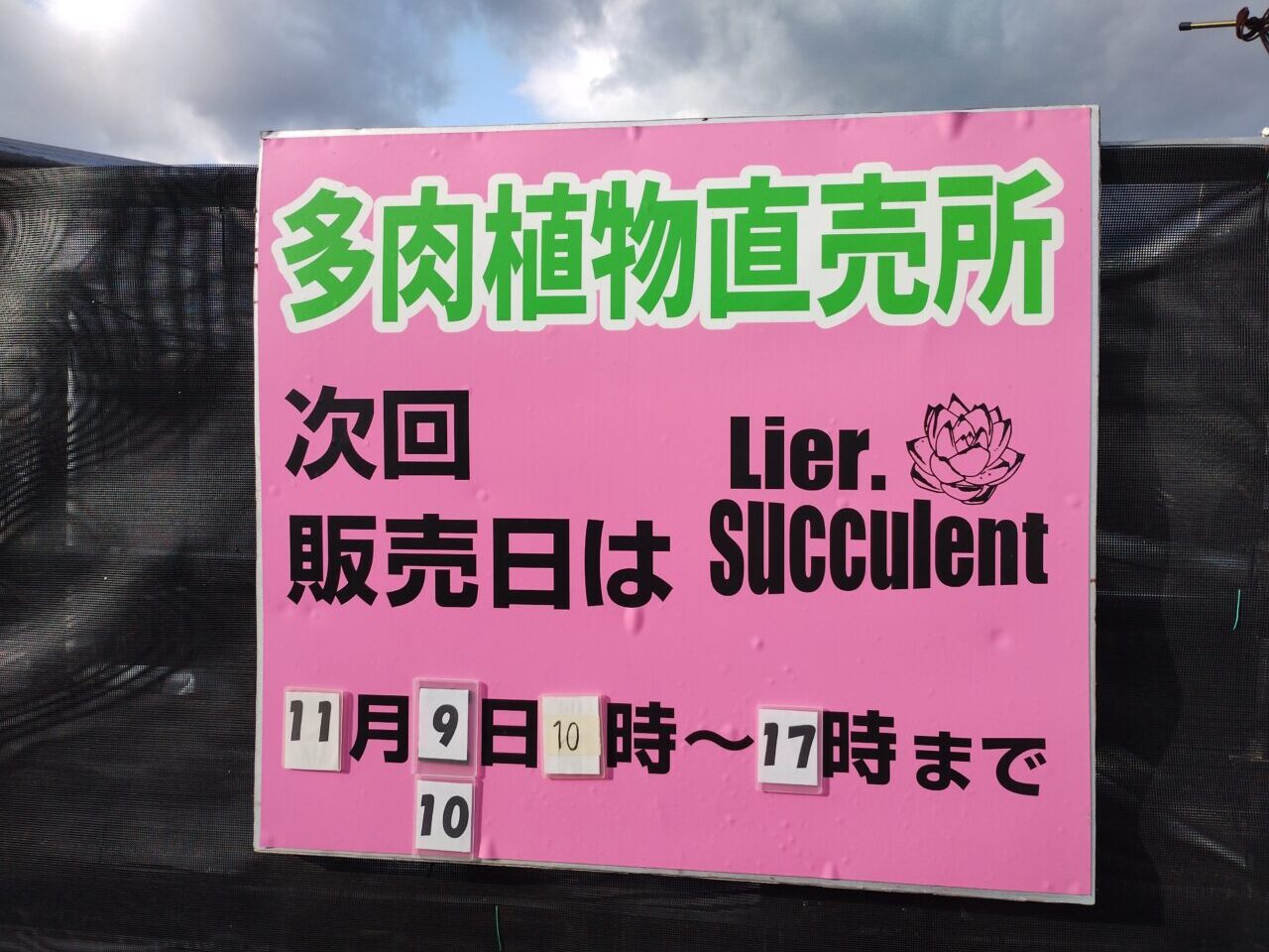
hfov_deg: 63.4
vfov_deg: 49.7
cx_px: 634
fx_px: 1026
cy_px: 476
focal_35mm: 28
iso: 100
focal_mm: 4.27
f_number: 1.8
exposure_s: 1/264
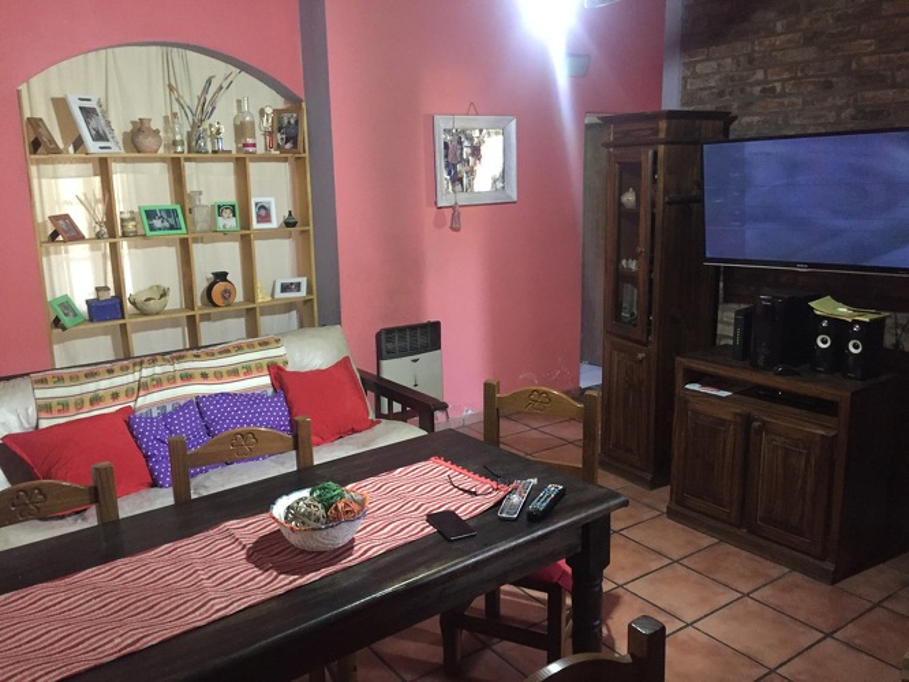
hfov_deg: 61.6
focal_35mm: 29
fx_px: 762
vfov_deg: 48.3
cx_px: 454
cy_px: 341
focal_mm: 4.15
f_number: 2.2
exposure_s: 1/17
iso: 500
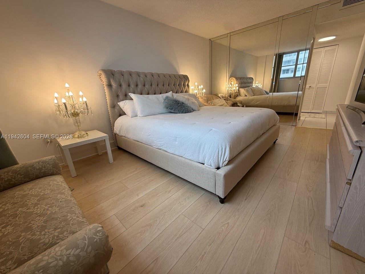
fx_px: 148
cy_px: 137
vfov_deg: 85.7
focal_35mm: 14
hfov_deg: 102.1
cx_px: 182
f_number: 2.2
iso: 64
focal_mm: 2.22
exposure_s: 1/120
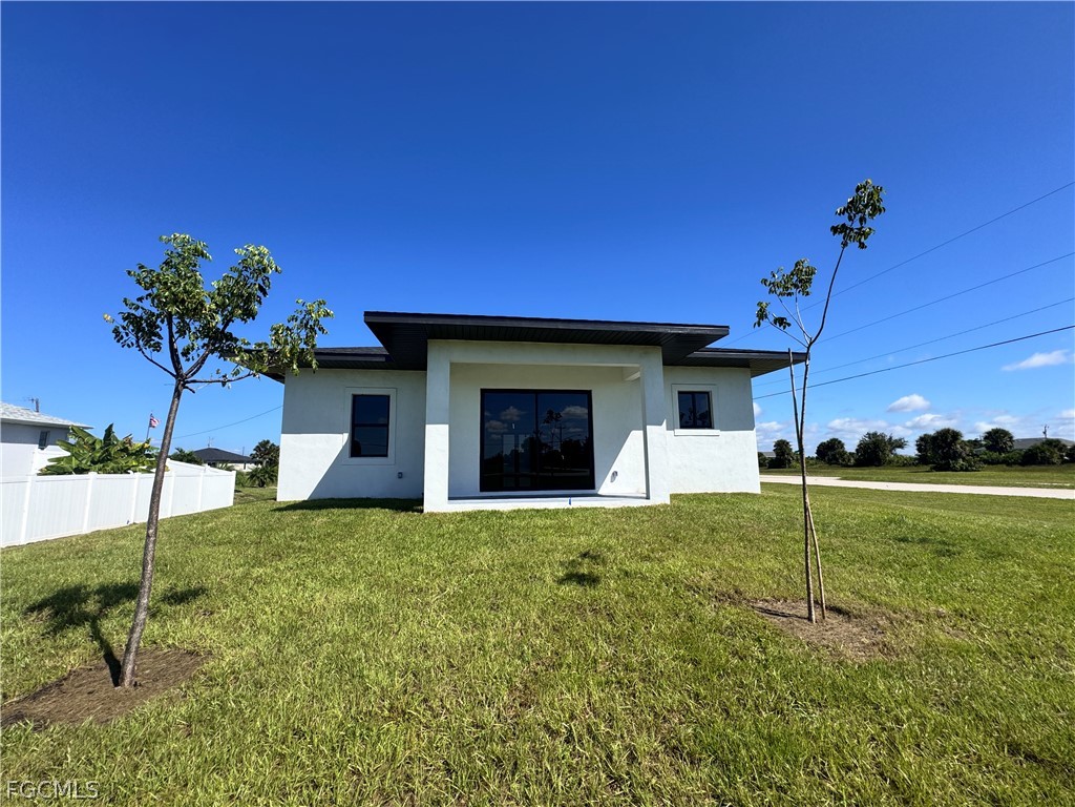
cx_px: 538
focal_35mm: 14
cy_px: 404
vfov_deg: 85.7
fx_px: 435
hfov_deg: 102.1
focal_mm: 2.22
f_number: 2.2
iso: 50
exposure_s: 1/1927
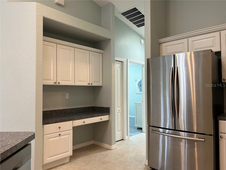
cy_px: 85
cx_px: 113
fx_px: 170
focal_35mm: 26
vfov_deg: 53.1
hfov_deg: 67.3
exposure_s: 1/60
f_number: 1.5
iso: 125
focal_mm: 5.7
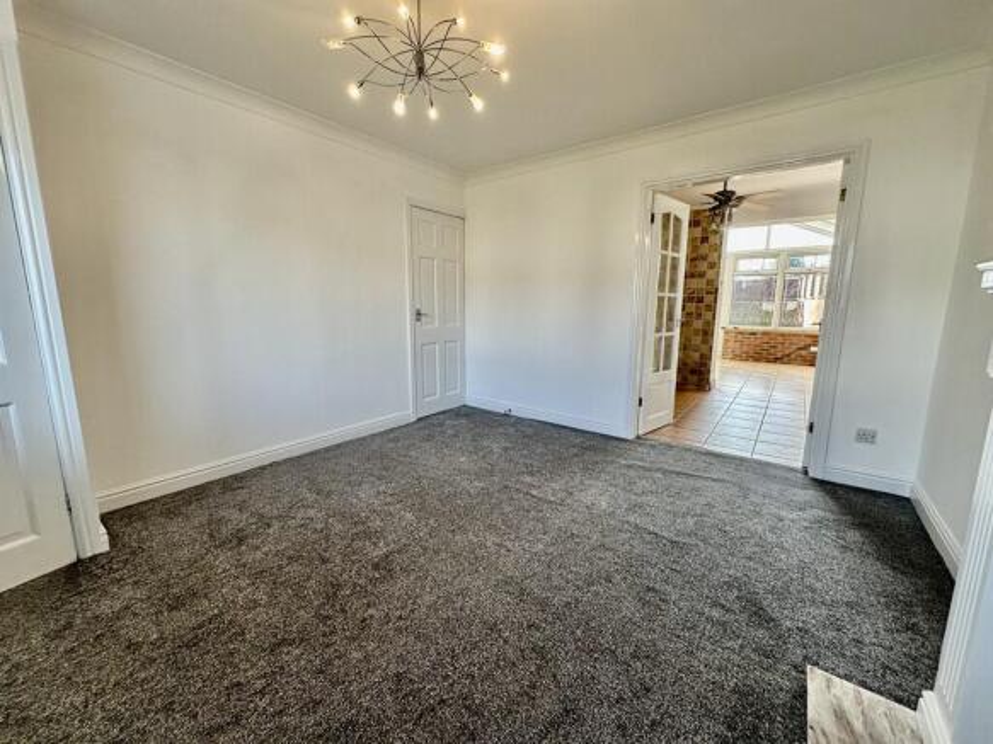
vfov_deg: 85.7
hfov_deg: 102.1
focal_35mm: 14
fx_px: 402
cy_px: 372
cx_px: 496
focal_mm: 2.22
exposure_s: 1/100
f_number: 2.2
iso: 125
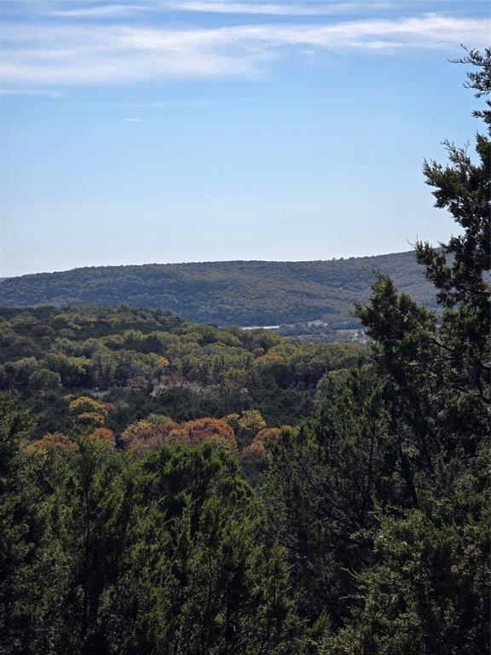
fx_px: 2175
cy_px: 328
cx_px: 246
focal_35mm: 115
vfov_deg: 17.1
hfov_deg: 12.9
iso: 64
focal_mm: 18.6
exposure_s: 1/2043
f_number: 3.4
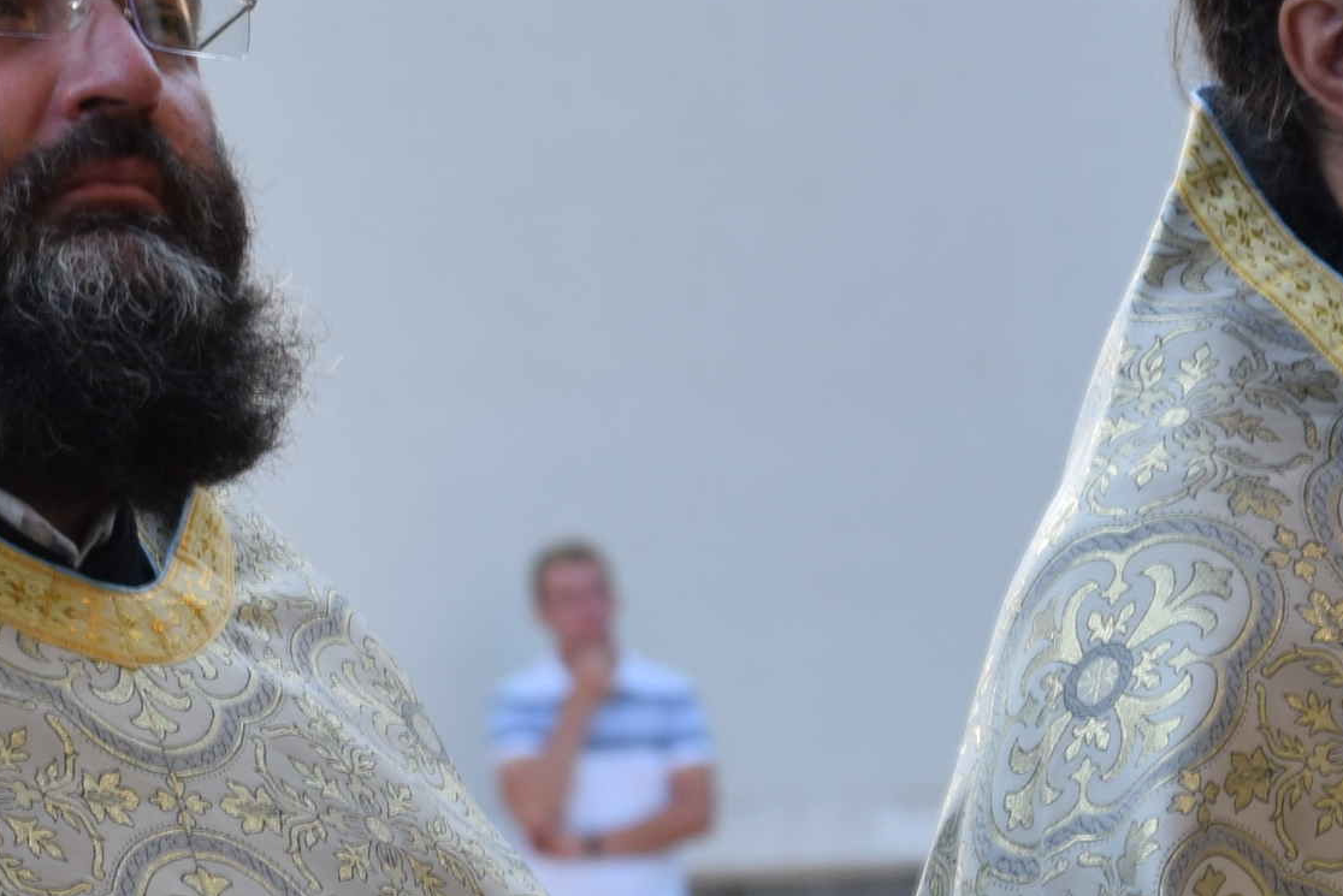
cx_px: 42
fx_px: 15786
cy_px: 711
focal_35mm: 423
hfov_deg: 4.9
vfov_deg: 3.3
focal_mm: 70
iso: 100
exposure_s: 1/60
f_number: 5.3
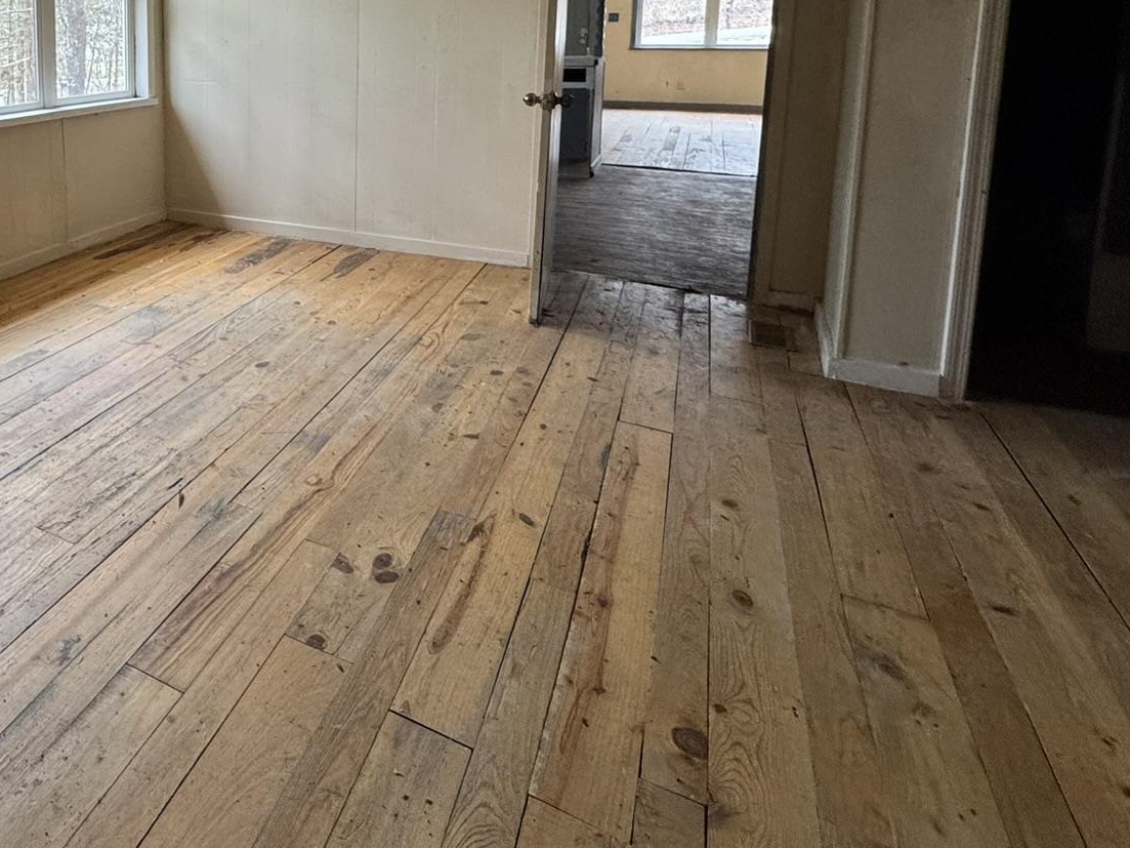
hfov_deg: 58.6
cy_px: 134
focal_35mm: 26
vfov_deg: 49.0
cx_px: 135
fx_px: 849
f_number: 2.2
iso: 250
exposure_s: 1/99
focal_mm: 2.22
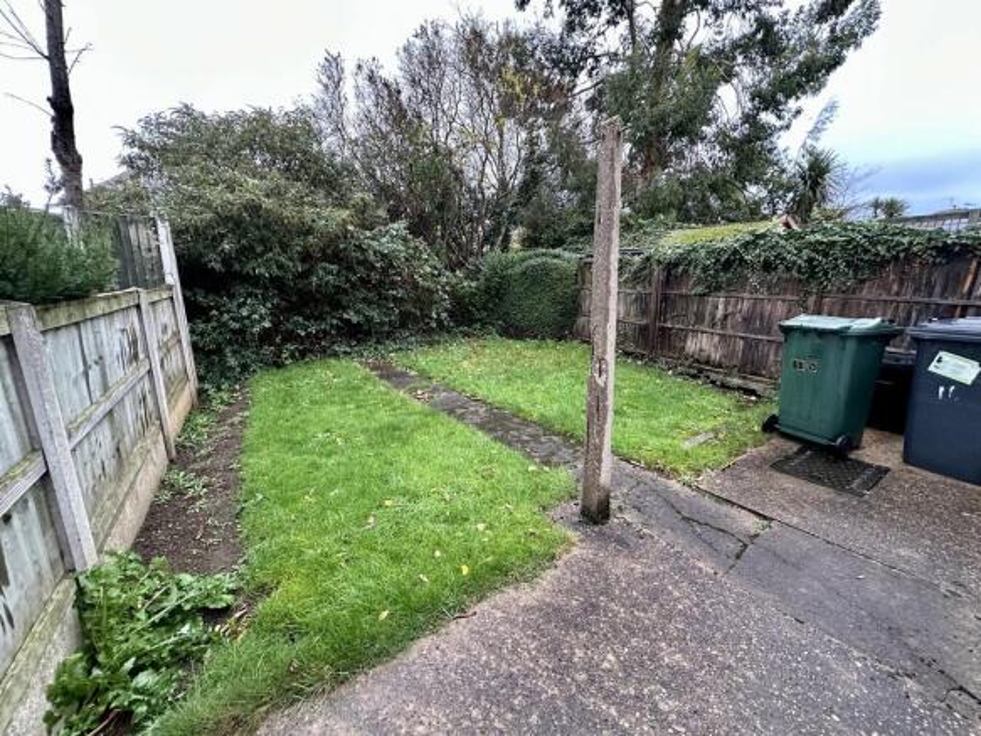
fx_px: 397
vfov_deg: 85.7
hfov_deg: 102.1
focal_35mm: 14
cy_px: 368
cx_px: 490
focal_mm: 2.22
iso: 250
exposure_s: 1/99
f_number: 2.2
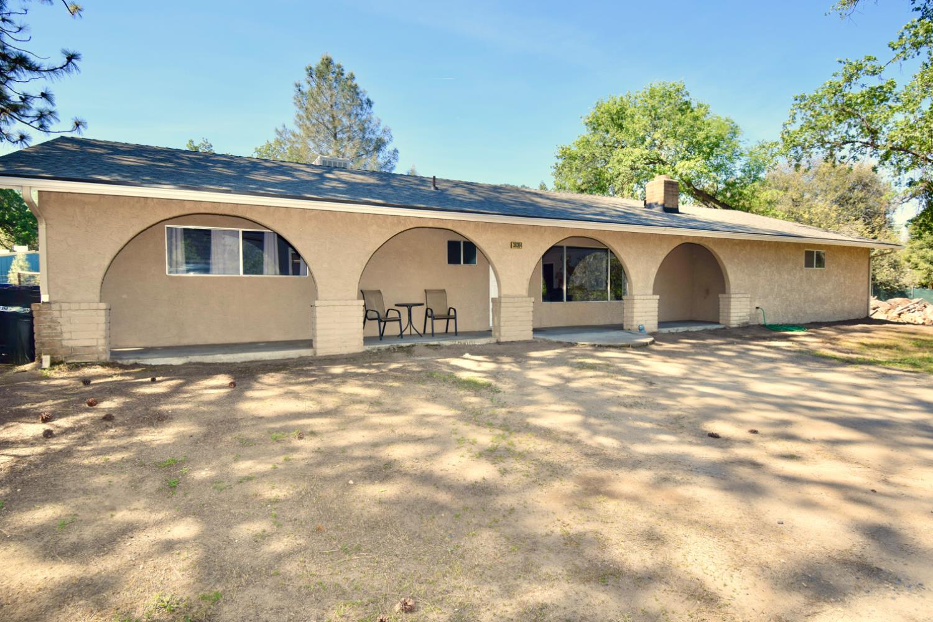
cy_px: 311
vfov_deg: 63.2
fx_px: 505
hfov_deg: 85.4
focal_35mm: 20
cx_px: 466
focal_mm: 13
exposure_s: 1/250
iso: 220
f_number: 8
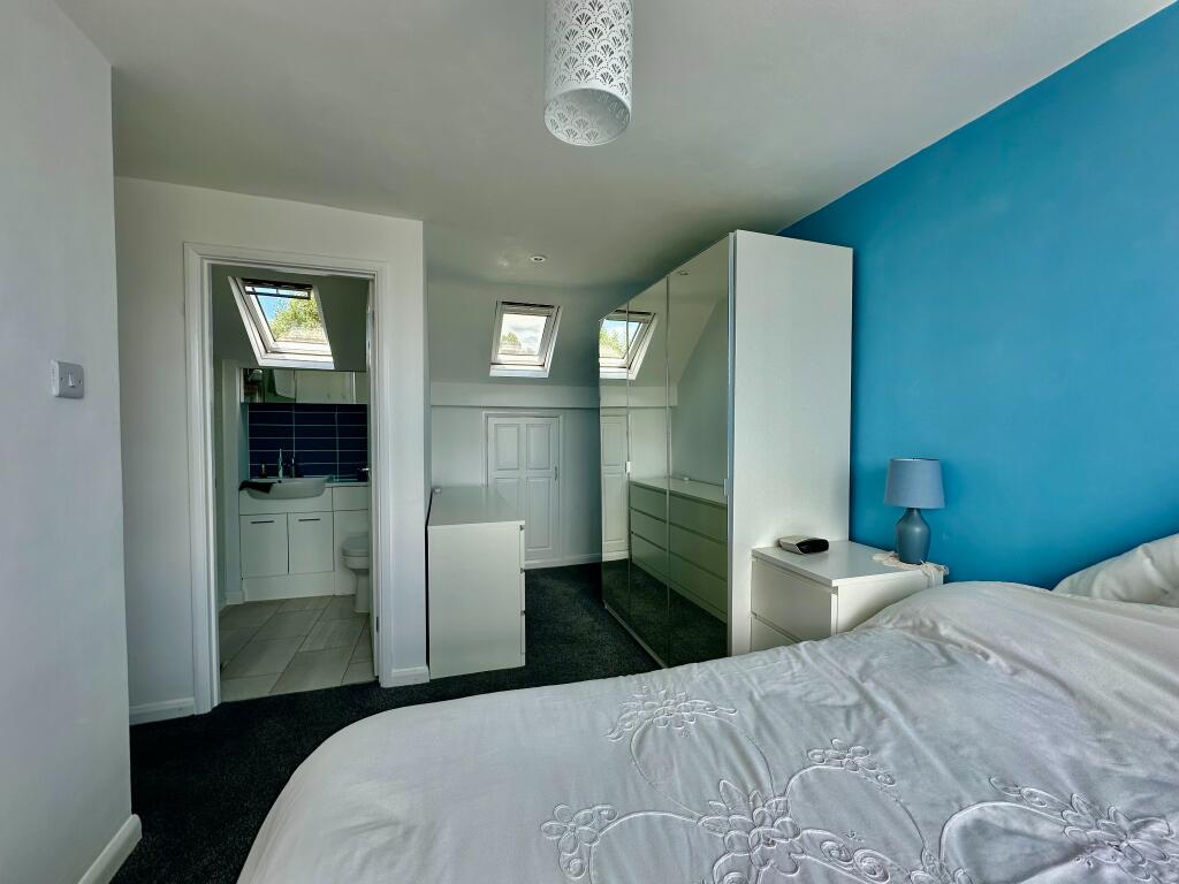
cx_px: 590
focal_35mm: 14
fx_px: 477
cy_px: 442
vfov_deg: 85.7
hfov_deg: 102.1
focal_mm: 2.22
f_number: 2.2
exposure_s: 1/313
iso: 40
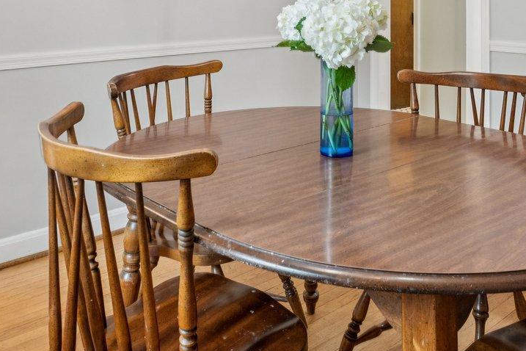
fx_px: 584
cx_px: 314
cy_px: -10
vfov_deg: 30.7
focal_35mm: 40
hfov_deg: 48.2
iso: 400
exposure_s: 1/10
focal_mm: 14
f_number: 7.1
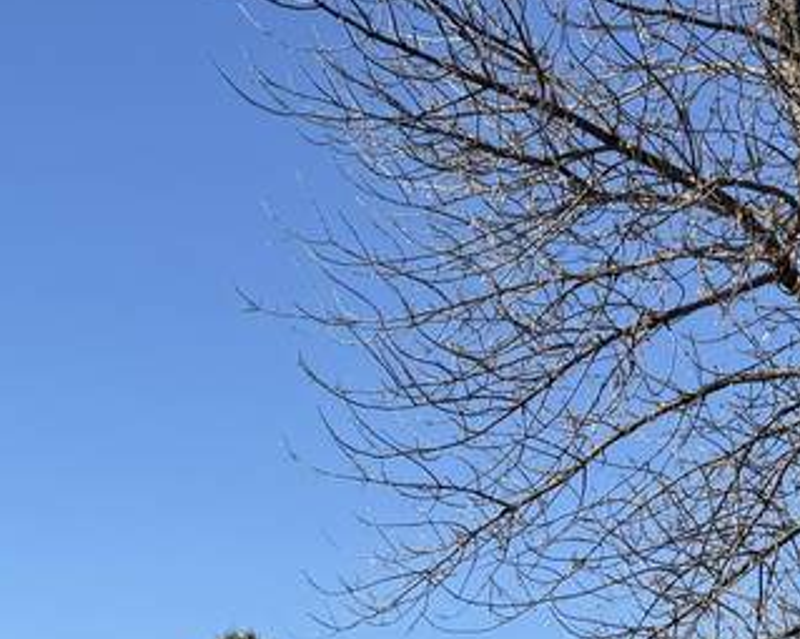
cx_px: 216
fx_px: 2225
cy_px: 1027
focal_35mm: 94
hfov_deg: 20.3
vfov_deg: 14.9
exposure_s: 1/3425
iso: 80
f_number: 1.78
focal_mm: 6.76
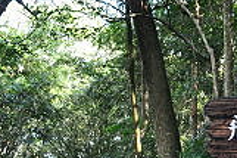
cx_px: 324
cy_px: 137
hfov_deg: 21.4
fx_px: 552
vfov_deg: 16.1
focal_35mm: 84
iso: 400
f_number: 7.1
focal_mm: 18
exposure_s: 1/40
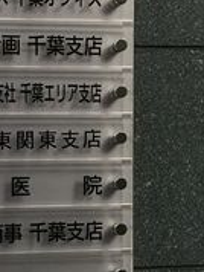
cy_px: 211
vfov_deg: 18.7
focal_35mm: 104
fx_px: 815
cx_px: -87
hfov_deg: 13.6
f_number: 2.2
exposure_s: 1/30
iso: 50
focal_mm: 4.15
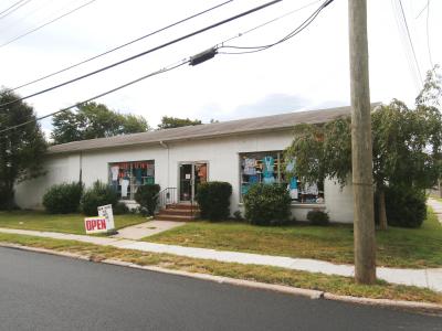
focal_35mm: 24
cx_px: 221
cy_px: 166
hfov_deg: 71.6
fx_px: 306
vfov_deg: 56.8
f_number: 3
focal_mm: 4.2
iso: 100
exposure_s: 1/1000
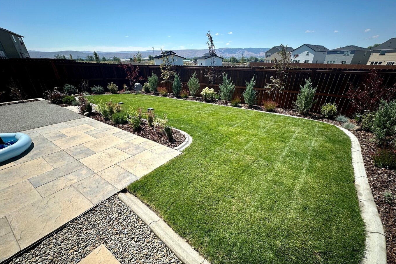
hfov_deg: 100.4
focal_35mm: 15
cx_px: 202
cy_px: 151
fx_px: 165
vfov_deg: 76.9
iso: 40
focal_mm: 2.22
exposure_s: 1/1553
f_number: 2.2
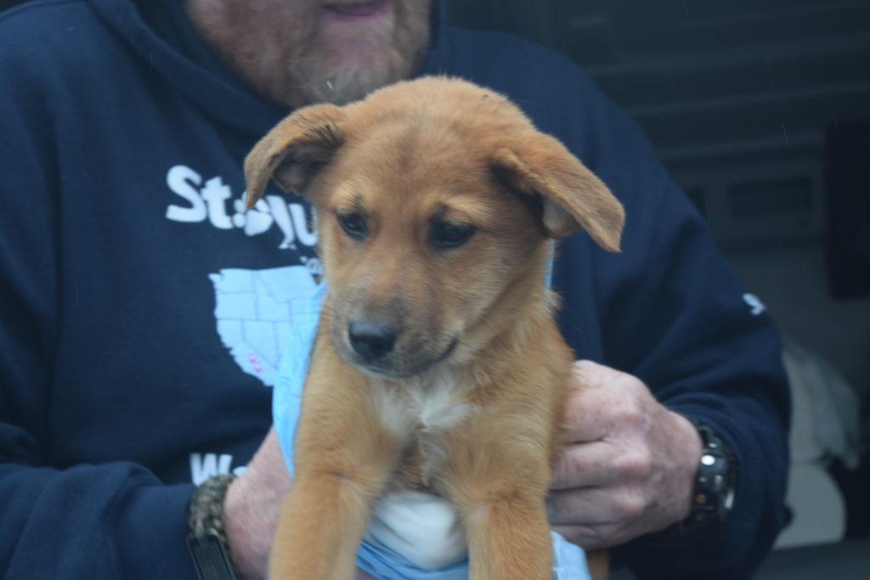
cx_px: 435
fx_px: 1994
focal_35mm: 82
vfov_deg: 16.6
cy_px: 290
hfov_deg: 24.6
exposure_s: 1/125
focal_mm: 55
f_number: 5.6
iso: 400
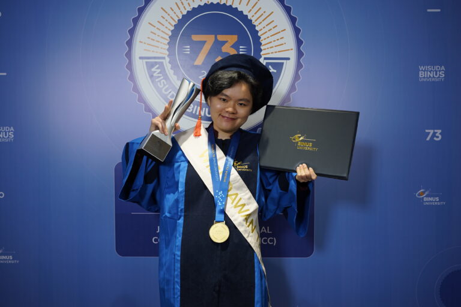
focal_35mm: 31
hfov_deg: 60.3
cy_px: 154
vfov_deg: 42.3
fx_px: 397
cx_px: 230
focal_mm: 21
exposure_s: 1/50
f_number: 2.8
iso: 160
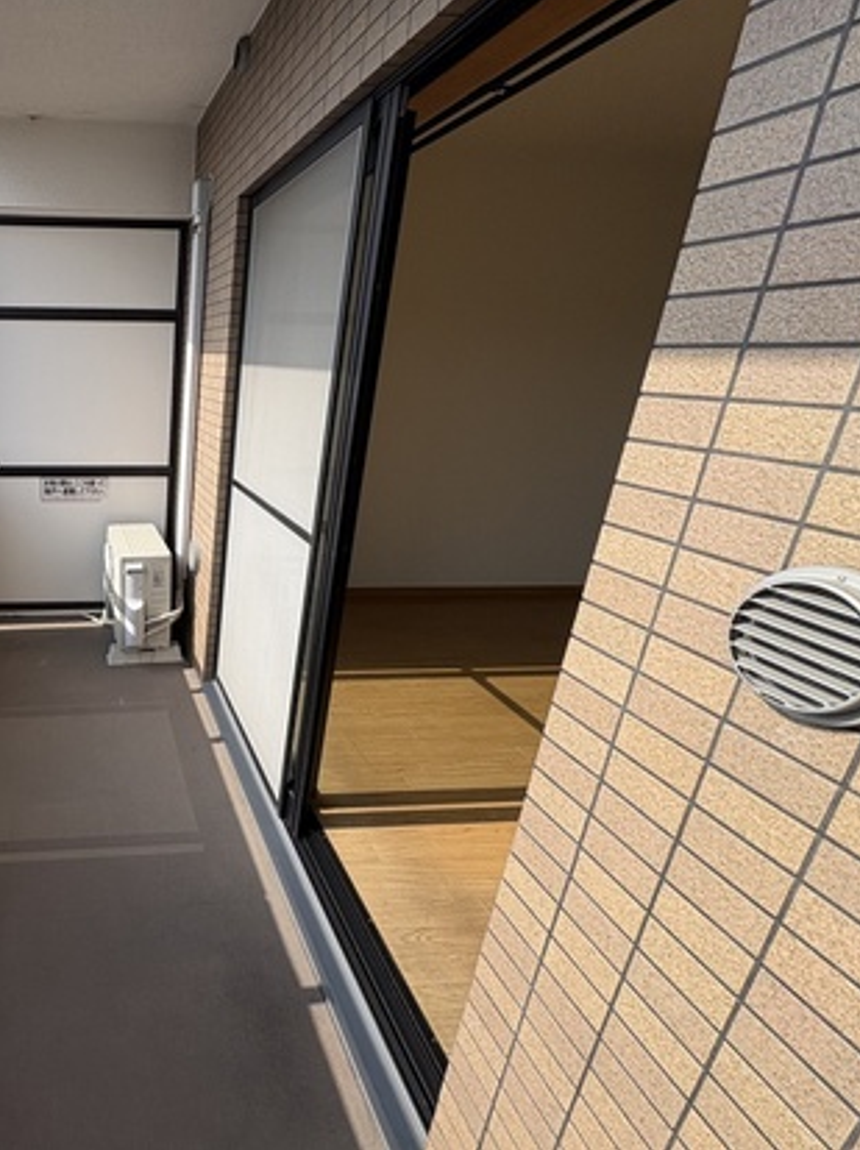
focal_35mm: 19
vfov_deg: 84.7
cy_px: 568
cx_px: 109
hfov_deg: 59.8
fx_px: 630
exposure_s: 1/831
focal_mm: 2.22
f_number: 2.2
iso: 40
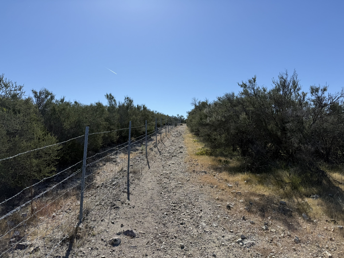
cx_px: 172
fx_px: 239
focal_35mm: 24
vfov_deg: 56.8
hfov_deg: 71.6
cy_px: 129
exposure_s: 1/6711
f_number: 1.78
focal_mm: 6.76
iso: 80
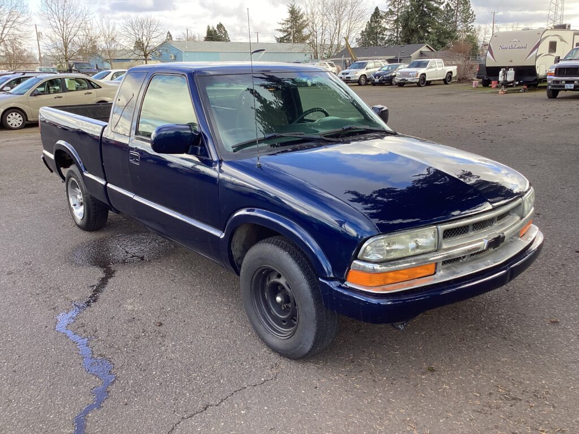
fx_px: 519
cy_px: 217
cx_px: 290
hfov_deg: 58.4
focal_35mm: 31
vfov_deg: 45.4
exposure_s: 1/120
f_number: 2.4
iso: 25
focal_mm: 3.3
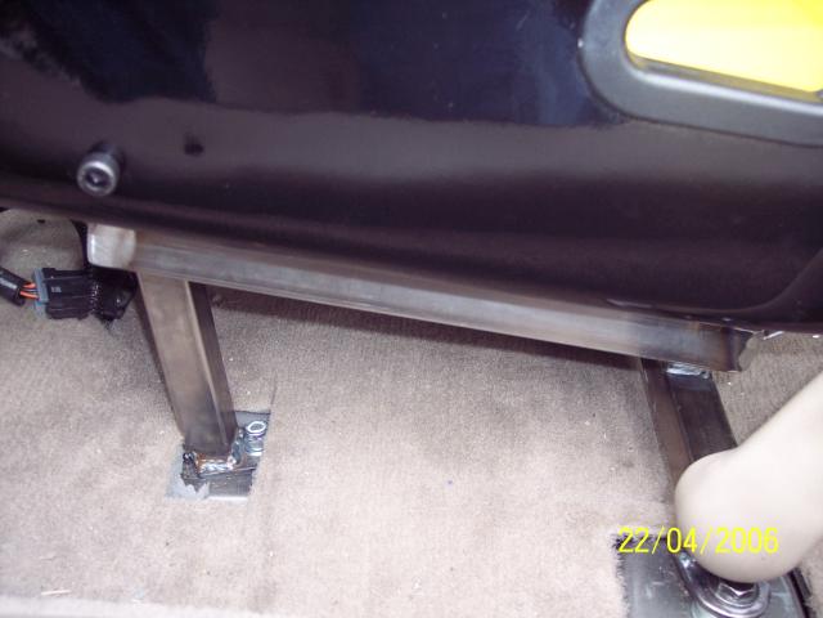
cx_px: 412
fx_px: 927
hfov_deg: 47.9
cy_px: 309
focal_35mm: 39
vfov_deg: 36.8
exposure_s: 1/90
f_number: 2.8
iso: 140
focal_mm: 8
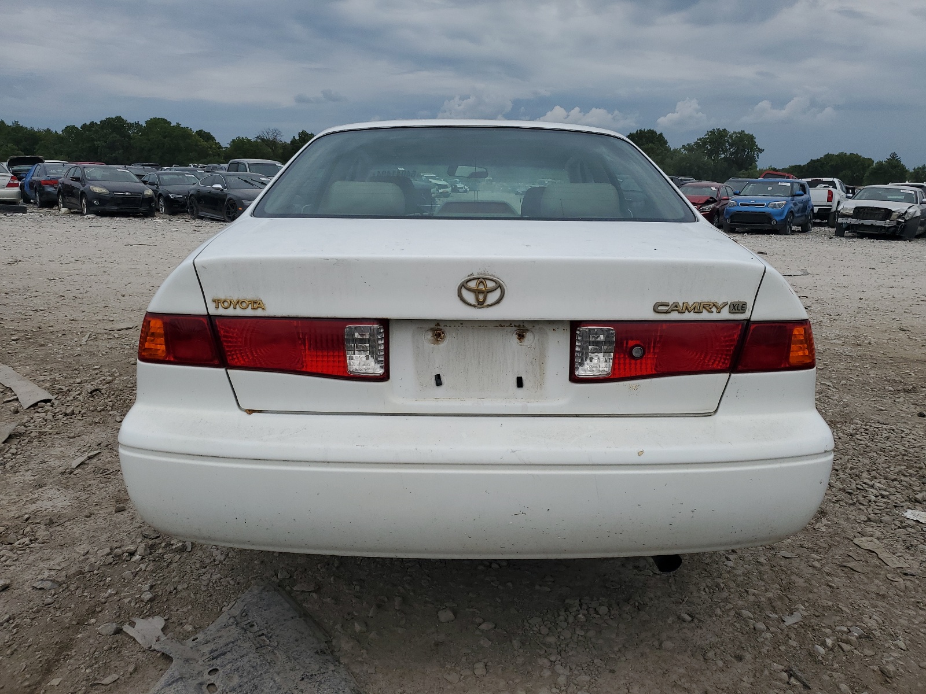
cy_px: 347
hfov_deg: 67.3
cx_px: 463
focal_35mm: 26
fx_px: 696
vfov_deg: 53.1
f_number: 1.5
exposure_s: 1/10000
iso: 50
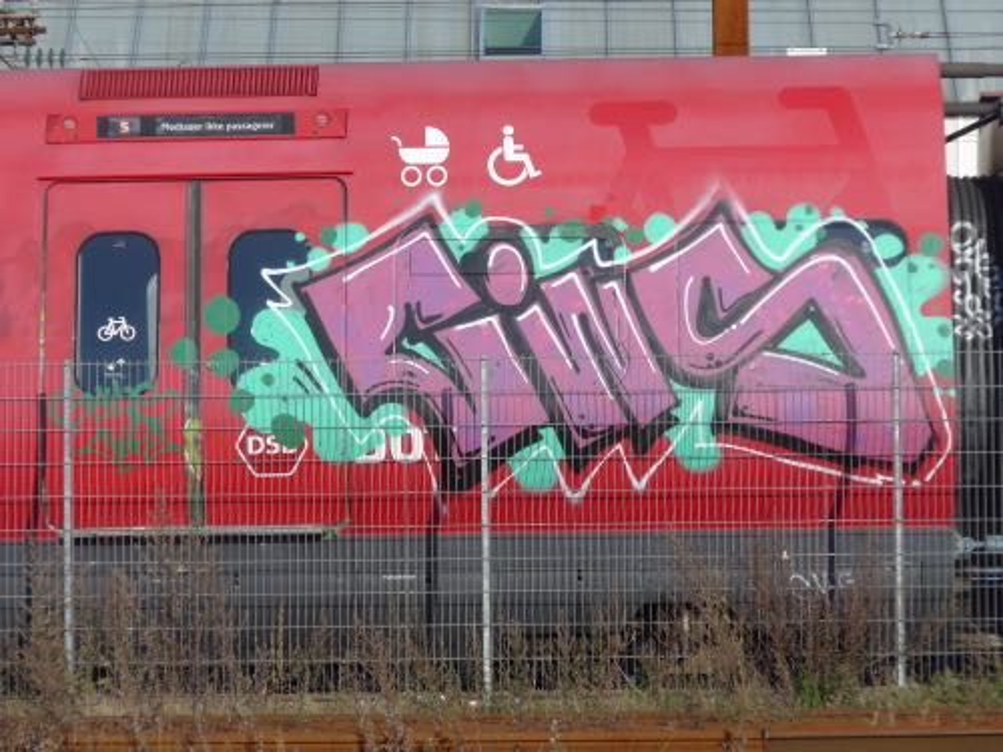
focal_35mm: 132
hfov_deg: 14.9
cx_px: 502
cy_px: 376
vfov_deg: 11.2
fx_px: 3825
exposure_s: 1/500
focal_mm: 25.7
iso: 80
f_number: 5.3
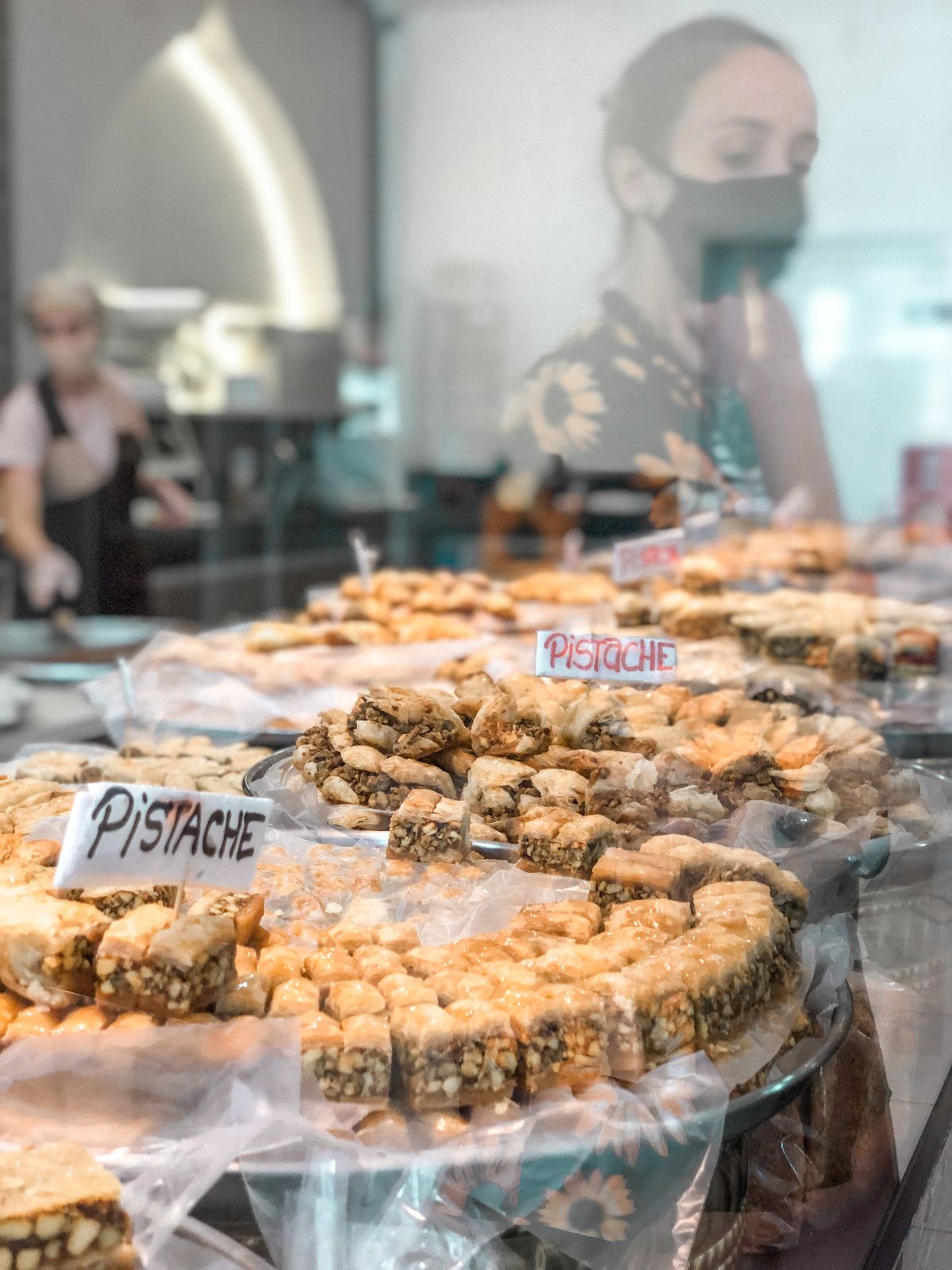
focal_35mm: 52
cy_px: 635
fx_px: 1907
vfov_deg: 36.8
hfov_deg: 28.0
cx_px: 476
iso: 100
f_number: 2.4
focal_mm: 6
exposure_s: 1/60
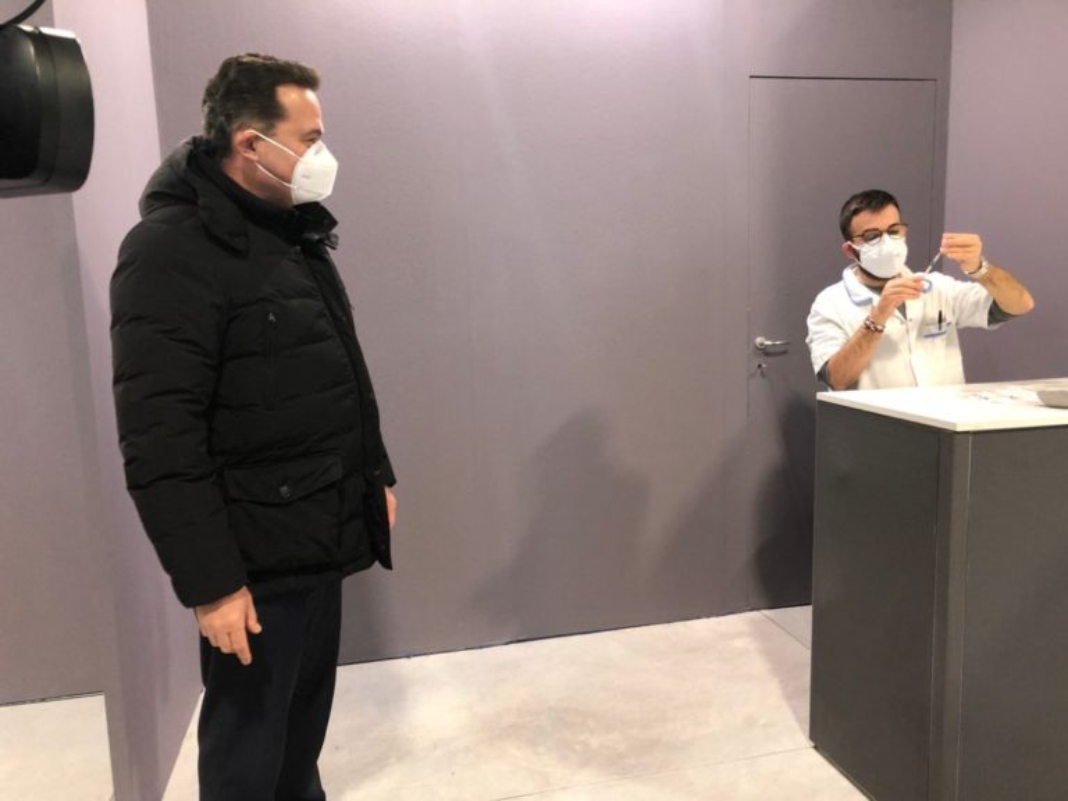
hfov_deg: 63.4
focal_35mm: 28
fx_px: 864
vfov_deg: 49.7
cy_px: 400
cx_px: 534
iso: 50
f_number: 1.8
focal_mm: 4
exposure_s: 1/17
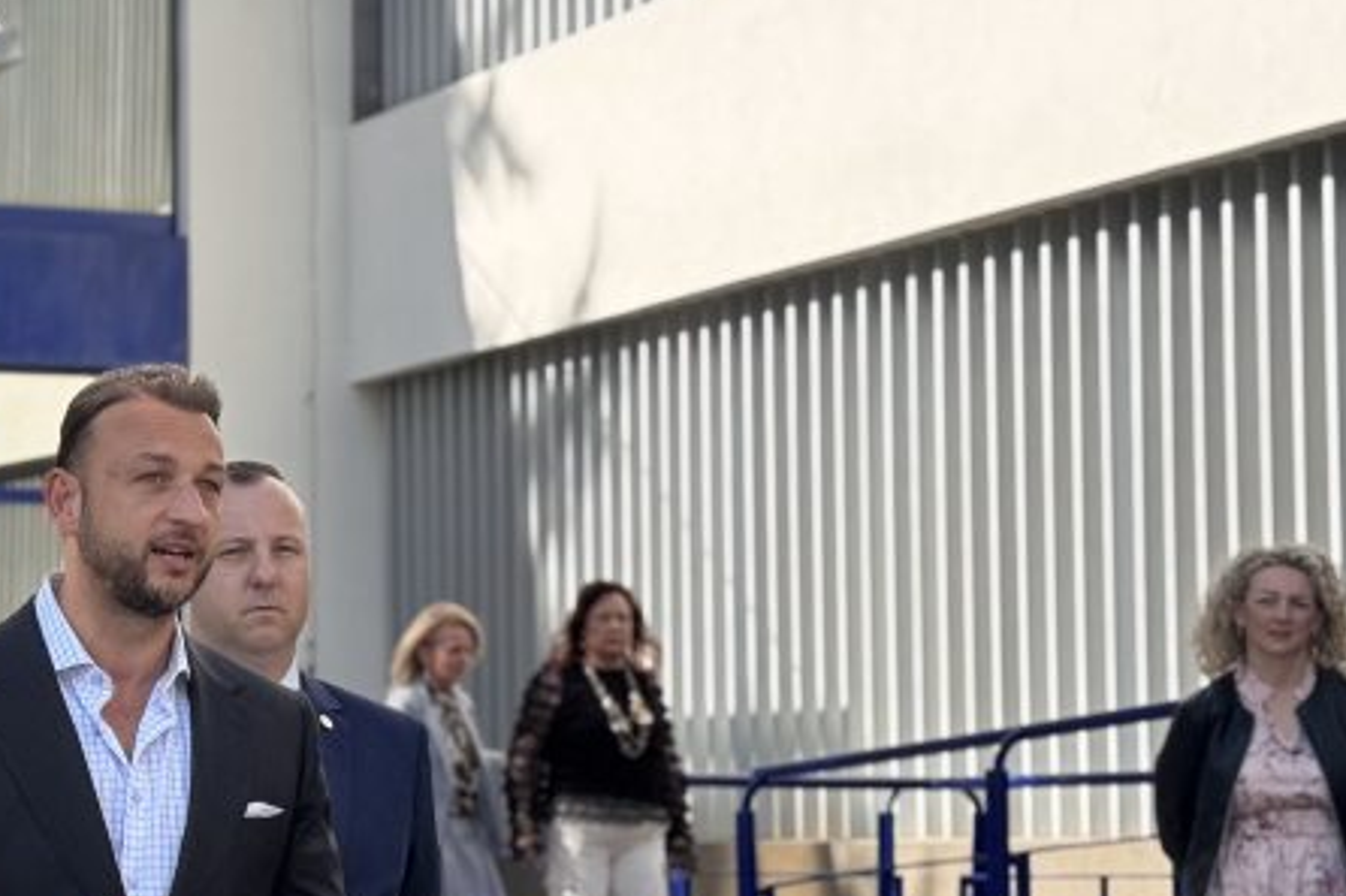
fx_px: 4186
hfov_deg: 17.8
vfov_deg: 12.2
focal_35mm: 112
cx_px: 18
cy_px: 529
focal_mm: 6.76
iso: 64
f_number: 1.78
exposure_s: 1/1984
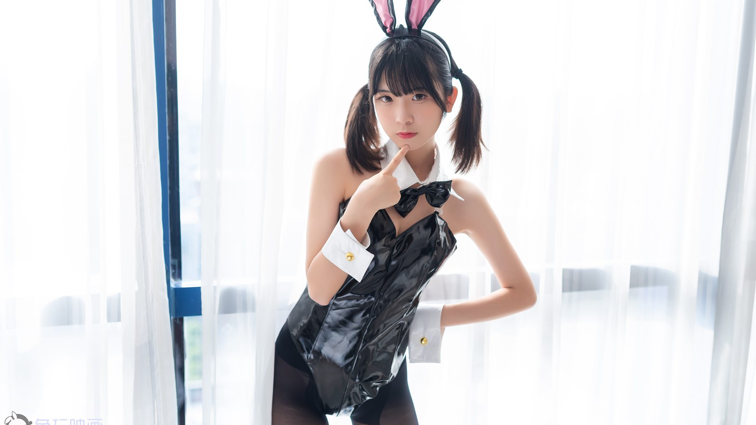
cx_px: 380
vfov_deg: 32.0
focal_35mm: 37
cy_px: 197
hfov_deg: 54.0
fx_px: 742
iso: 250
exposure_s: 1/500
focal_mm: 35
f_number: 2
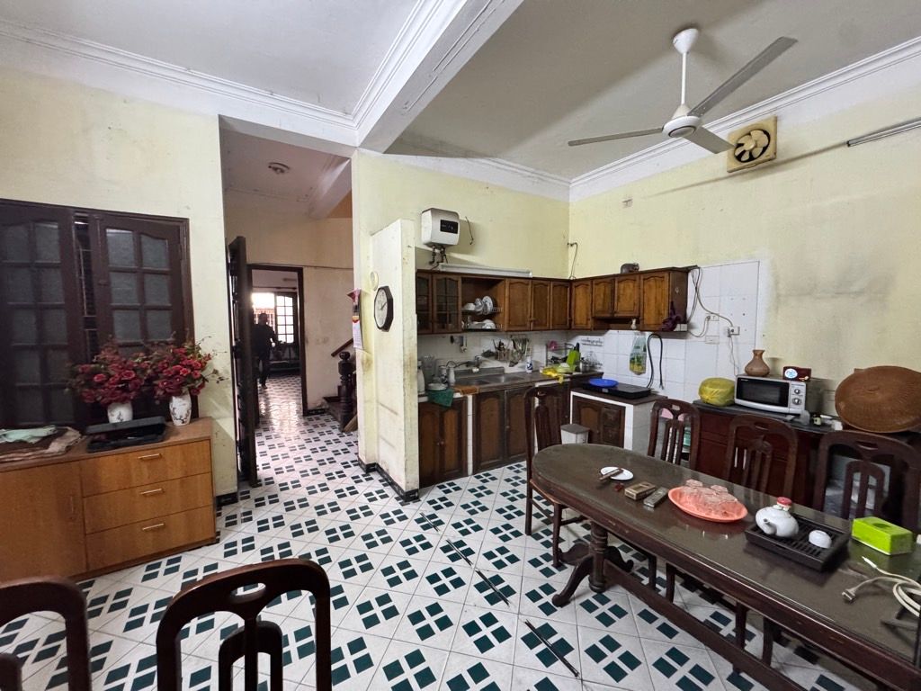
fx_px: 372
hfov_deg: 102.1
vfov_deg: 85.7
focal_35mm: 14
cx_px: 460
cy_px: 346
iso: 1000
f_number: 2.2
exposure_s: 1/60
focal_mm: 2.22
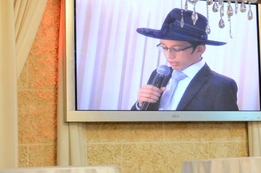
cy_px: 69
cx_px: 193
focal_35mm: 100
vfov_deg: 13.6
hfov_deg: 20.3
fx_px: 723
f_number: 5.6
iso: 2000
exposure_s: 1/40
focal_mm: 30
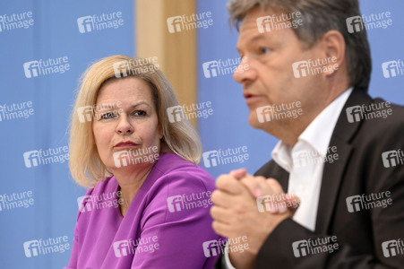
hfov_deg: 11.1
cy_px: 134
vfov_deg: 7.4
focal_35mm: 185
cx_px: 202
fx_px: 2075
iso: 3200
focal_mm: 185
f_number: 5.6
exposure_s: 1/500
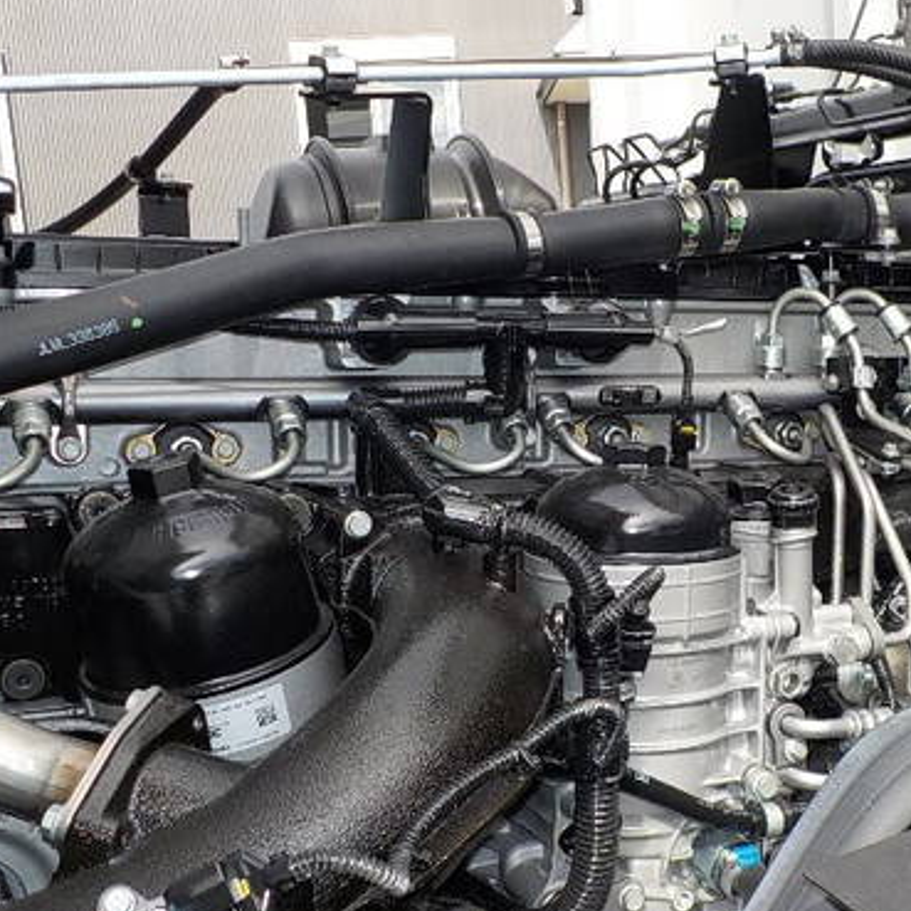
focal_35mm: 46
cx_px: 644
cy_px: 494
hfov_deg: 36.2
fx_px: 1370
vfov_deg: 36.8
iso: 125
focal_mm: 4.1
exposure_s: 1/500
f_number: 3.3
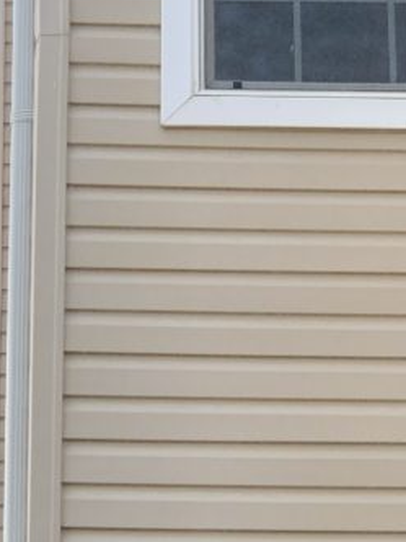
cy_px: 375
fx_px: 2862
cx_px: 93
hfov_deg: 8.1
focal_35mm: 183
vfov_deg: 10.8
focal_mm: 6.6
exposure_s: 1/331
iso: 20
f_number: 2.8
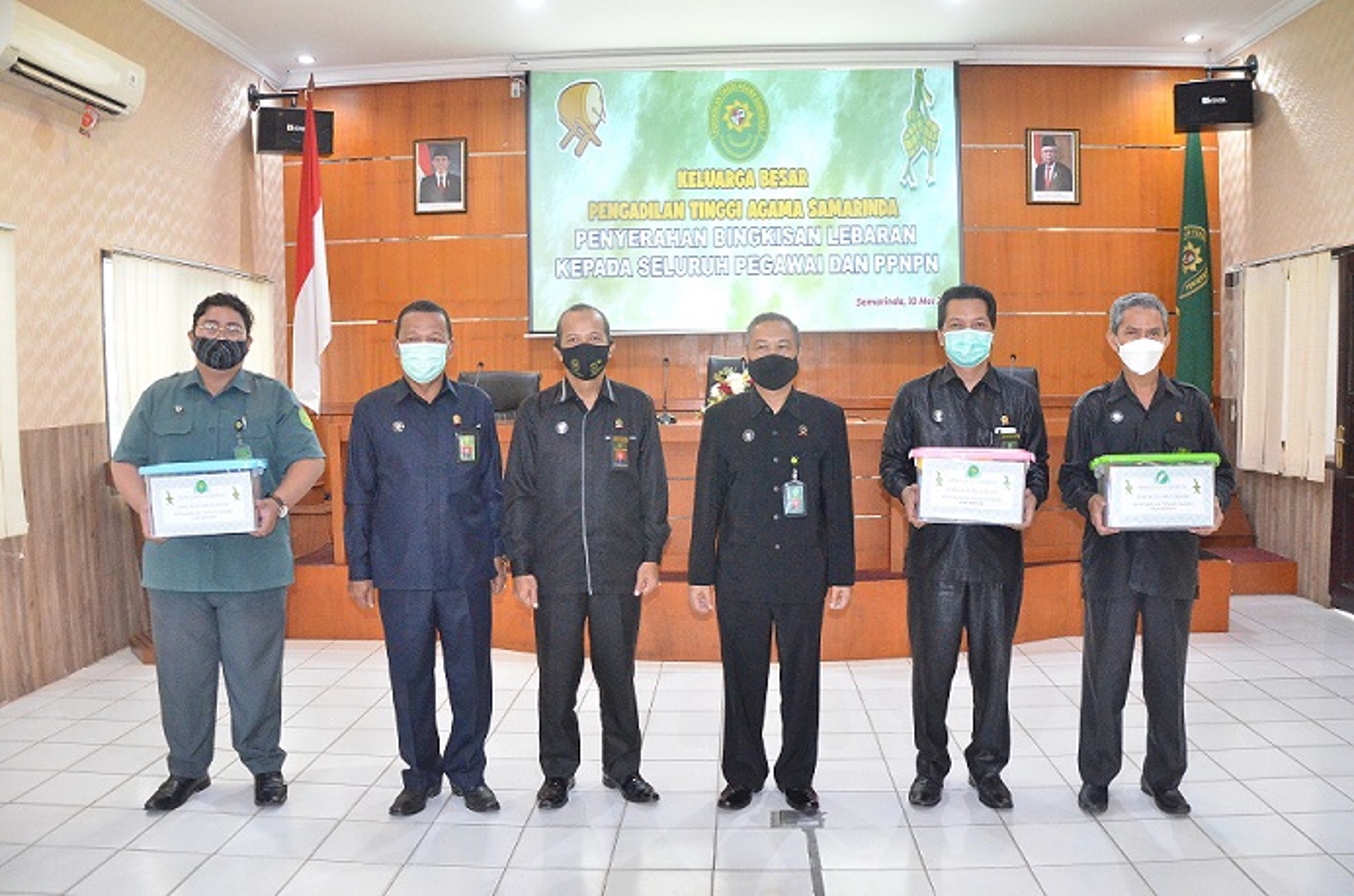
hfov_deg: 33.5
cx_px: 677
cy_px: 448
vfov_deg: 22.5
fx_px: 2252
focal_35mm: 60
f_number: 6.3
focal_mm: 40
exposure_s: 1/50
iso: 800
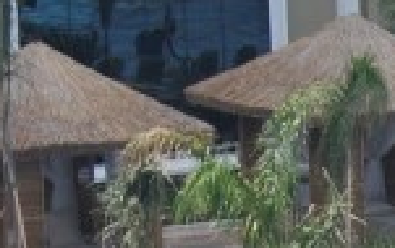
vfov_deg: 2.2
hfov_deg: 3.4
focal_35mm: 603
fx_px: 6503
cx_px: 1474
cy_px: 559
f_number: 8
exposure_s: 1/250
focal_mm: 52
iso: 100
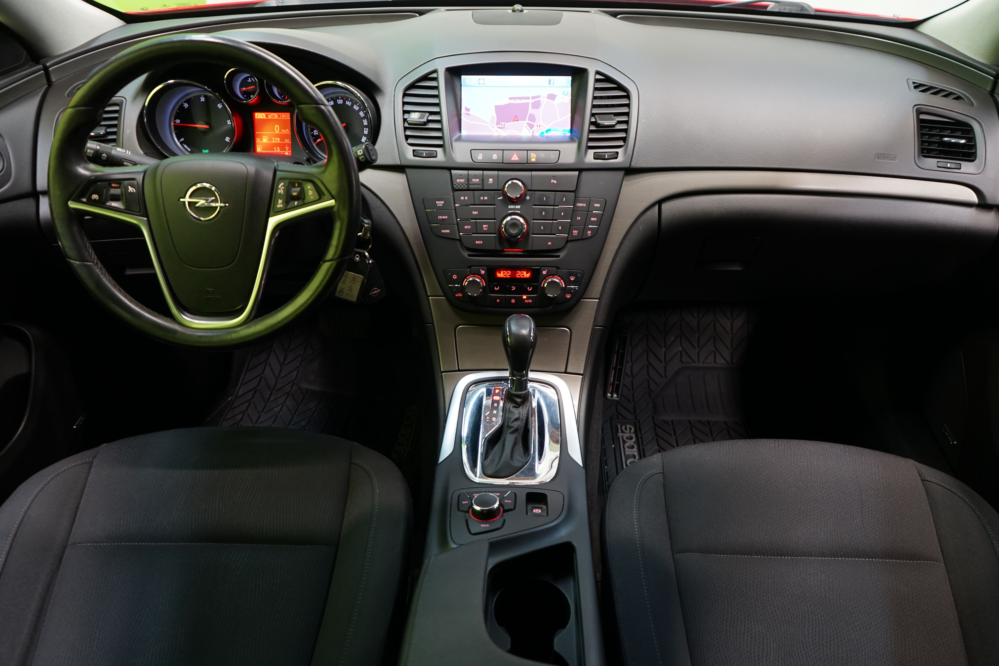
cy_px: 333
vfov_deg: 46.4
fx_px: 777
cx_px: 500
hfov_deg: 65.5
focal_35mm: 28
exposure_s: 1/30
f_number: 3.5
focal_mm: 28
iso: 800
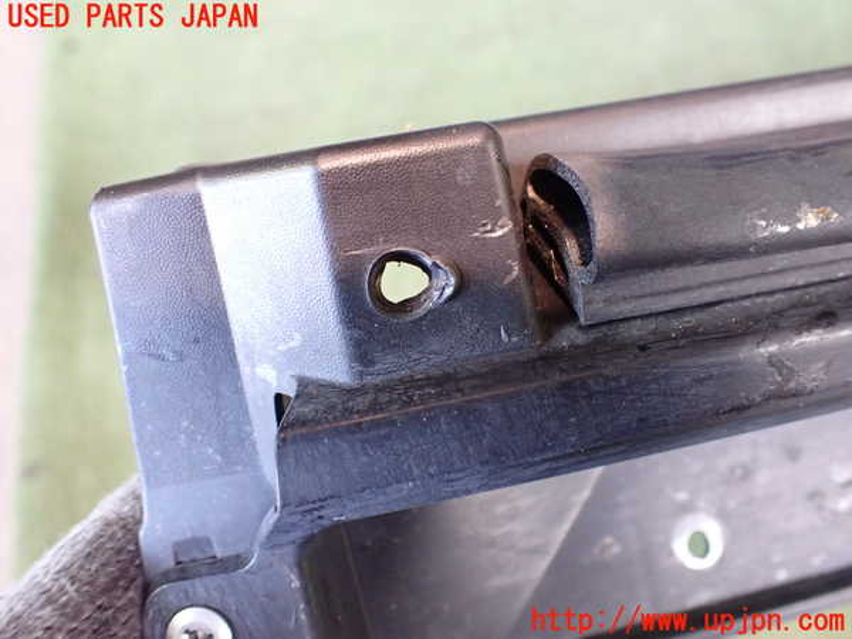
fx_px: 738
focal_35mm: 30
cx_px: 426
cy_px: 320
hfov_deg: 60.0
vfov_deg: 46.8
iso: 800
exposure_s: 1/30
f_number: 2.3
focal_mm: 5.4
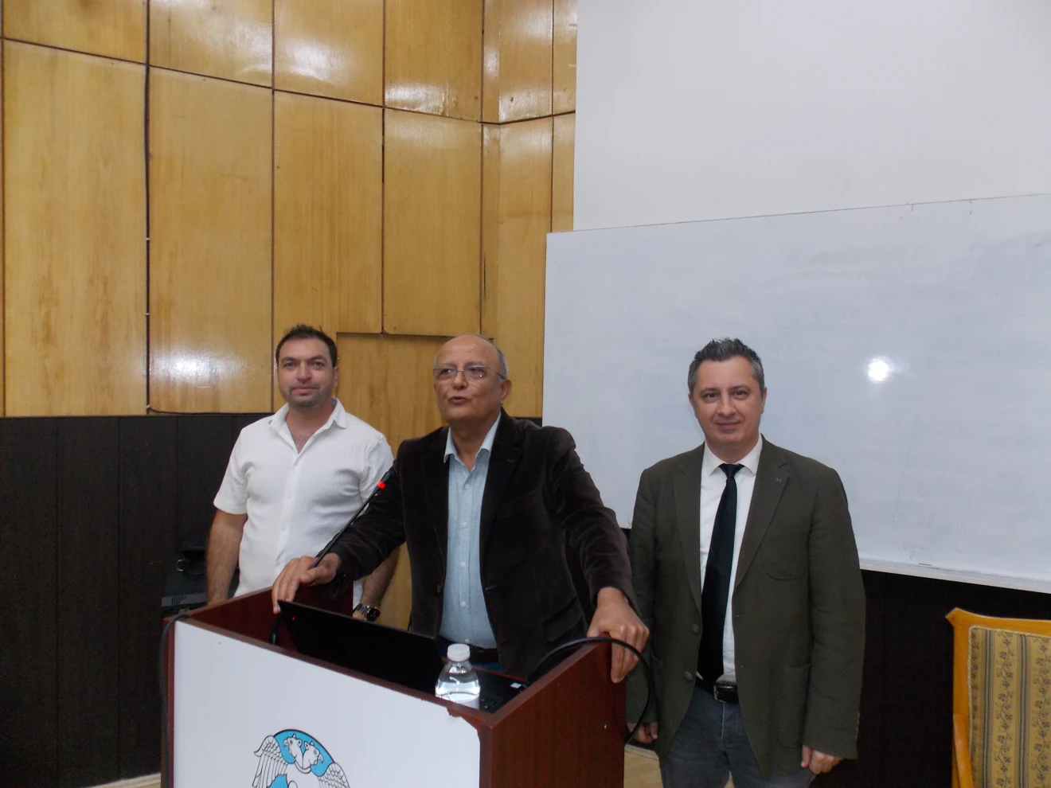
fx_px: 698
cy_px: 394
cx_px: 526
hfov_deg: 73.9
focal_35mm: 23
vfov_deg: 58.9
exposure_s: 1/30
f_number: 3.1
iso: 200
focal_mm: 4
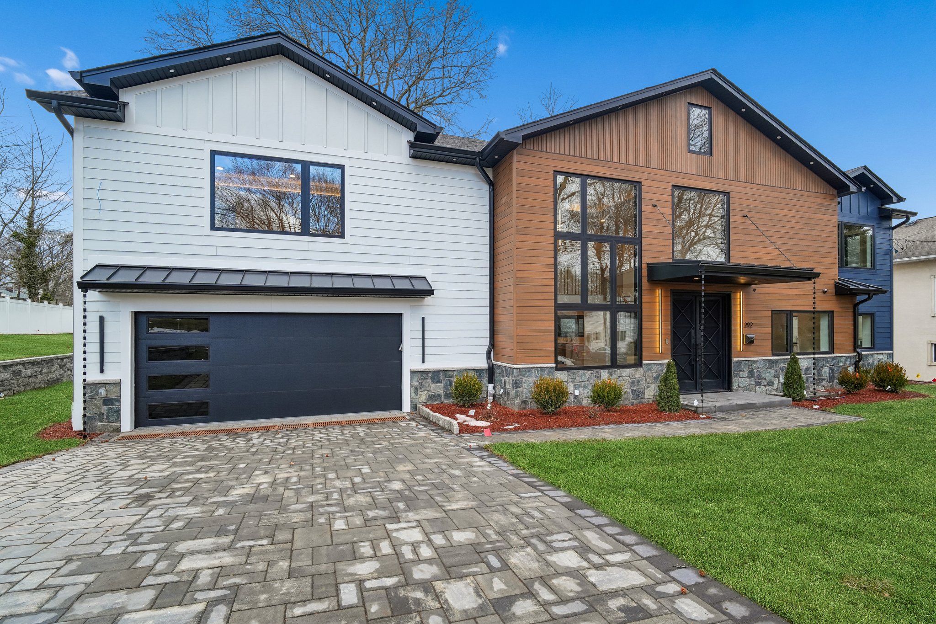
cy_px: 312
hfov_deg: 96.7
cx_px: 468
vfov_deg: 73.7
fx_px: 416
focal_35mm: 16
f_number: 8
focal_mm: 16
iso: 400
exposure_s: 1/100
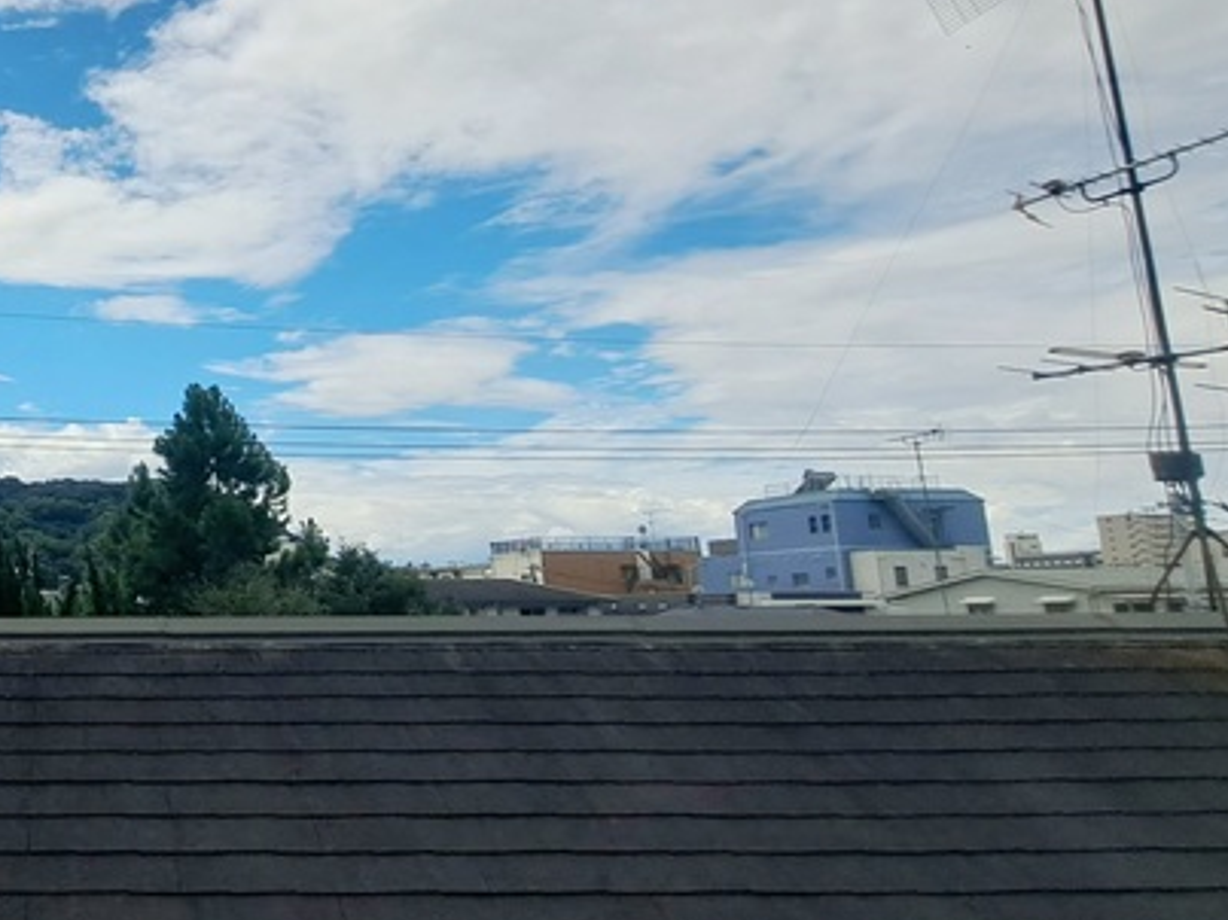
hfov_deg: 49.3
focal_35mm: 31
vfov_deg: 45.1
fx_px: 1099
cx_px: 40
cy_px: 356
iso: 50
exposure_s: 1/3333
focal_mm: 1.74
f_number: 2.2
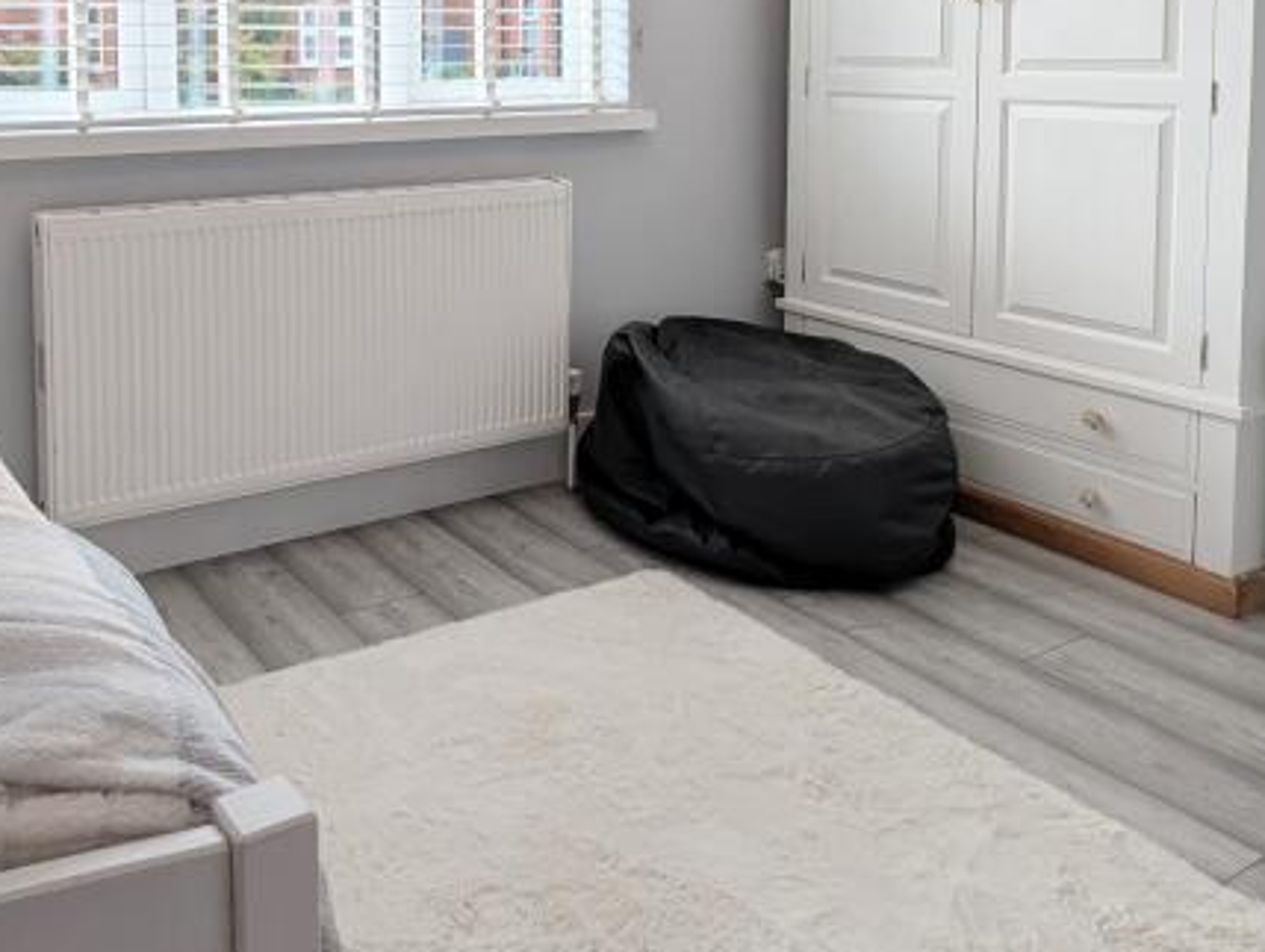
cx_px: 454
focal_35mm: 31
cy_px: 128
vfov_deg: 42.4
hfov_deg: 57.4
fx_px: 1134
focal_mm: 1.95
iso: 41
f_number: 2.2
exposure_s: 1/279
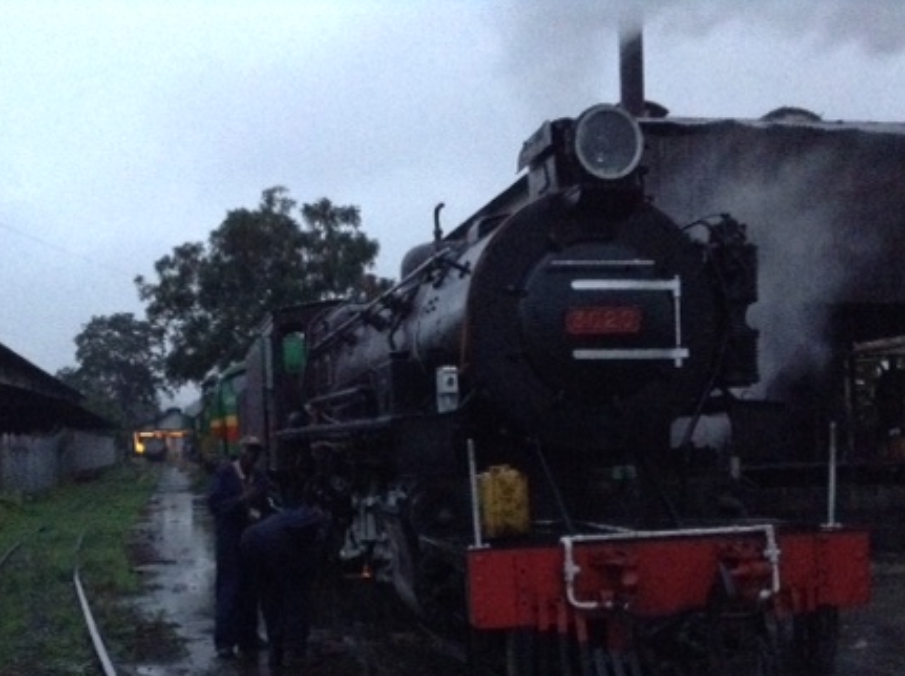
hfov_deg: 38.9
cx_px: 426
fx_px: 1279
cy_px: 498
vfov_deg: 29.2
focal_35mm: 49
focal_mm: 3.3
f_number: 2.4
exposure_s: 1/15
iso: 640
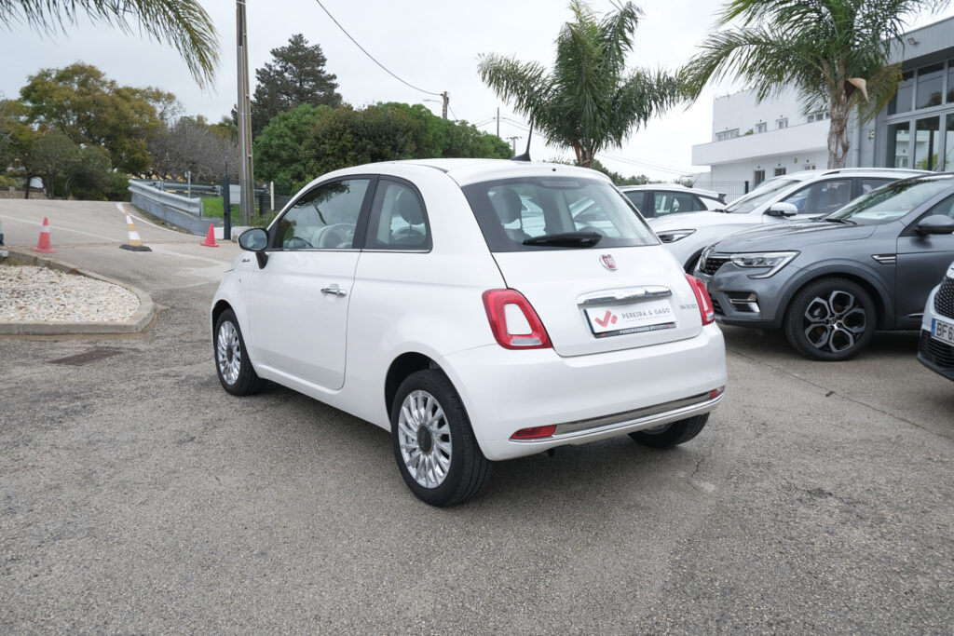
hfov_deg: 61.9
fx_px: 795
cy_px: 318
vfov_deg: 43.6
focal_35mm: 30
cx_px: 477
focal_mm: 20.3
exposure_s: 1/100
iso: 250
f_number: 9
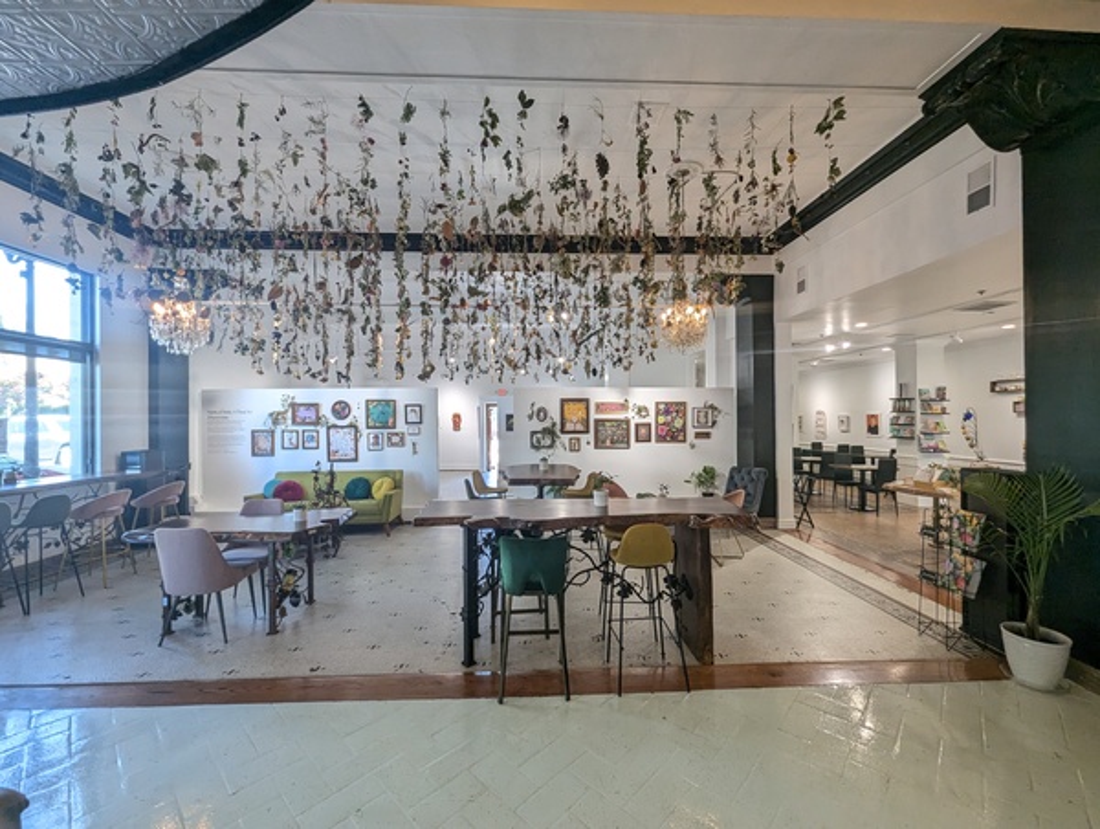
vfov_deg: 90.1
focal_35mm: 13
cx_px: 550
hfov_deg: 106.1
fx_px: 414
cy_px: 414
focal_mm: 1.95
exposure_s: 1/60
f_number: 2.2
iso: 125
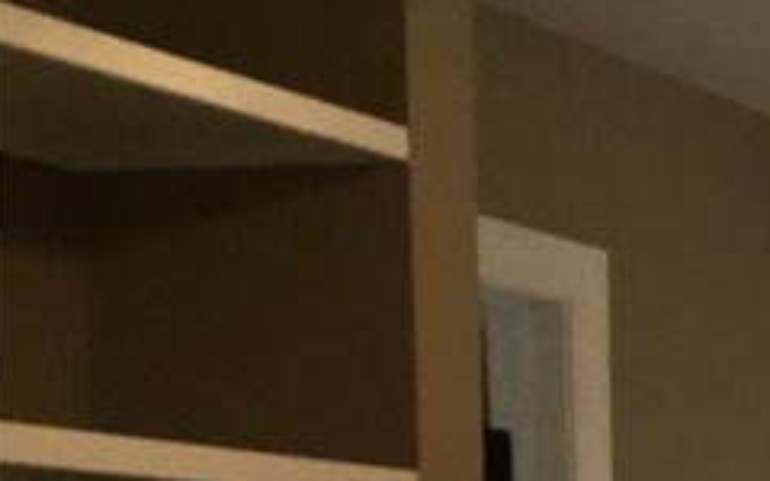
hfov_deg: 12.7
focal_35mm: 140
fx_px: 2938
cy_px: 920
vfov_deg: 8.9
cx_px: 1633
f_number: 2.4
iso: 50
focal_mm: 3.3
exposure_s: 1/30
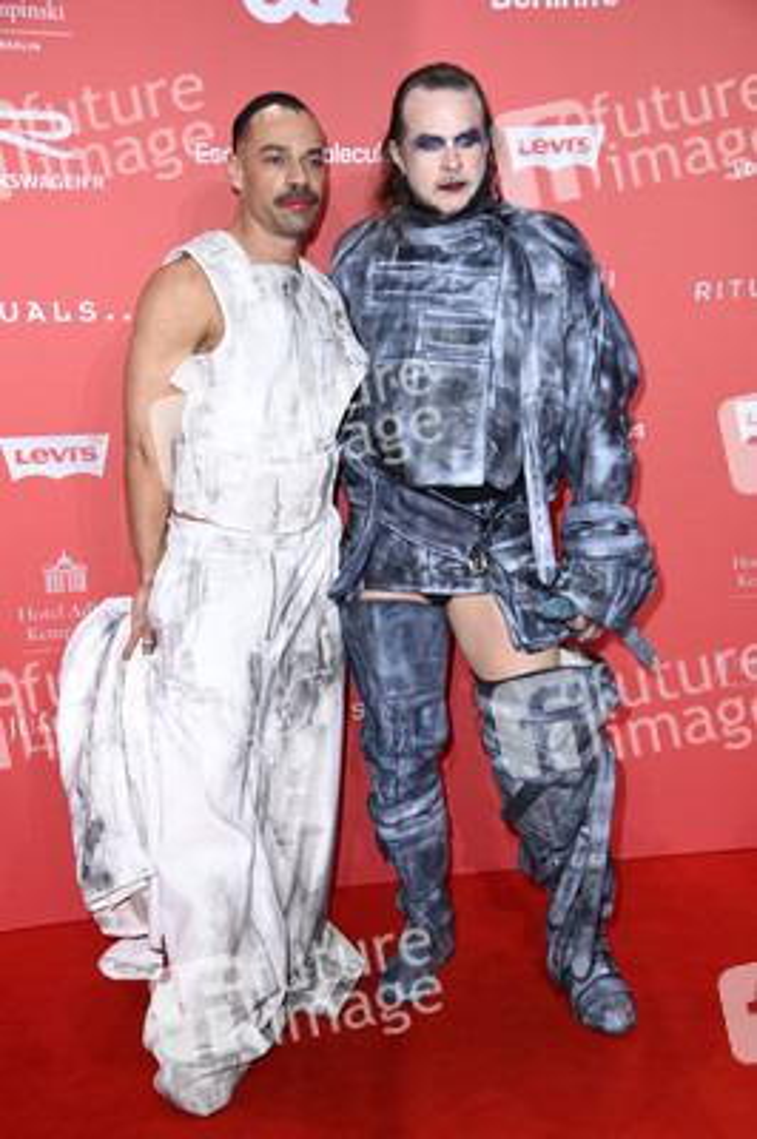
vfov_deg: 41.1
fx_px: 1517
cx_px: 378
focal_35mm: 48
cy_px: 570
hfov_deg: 28.0
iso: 1000
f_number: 5.6
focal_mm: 48
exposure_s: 1/250
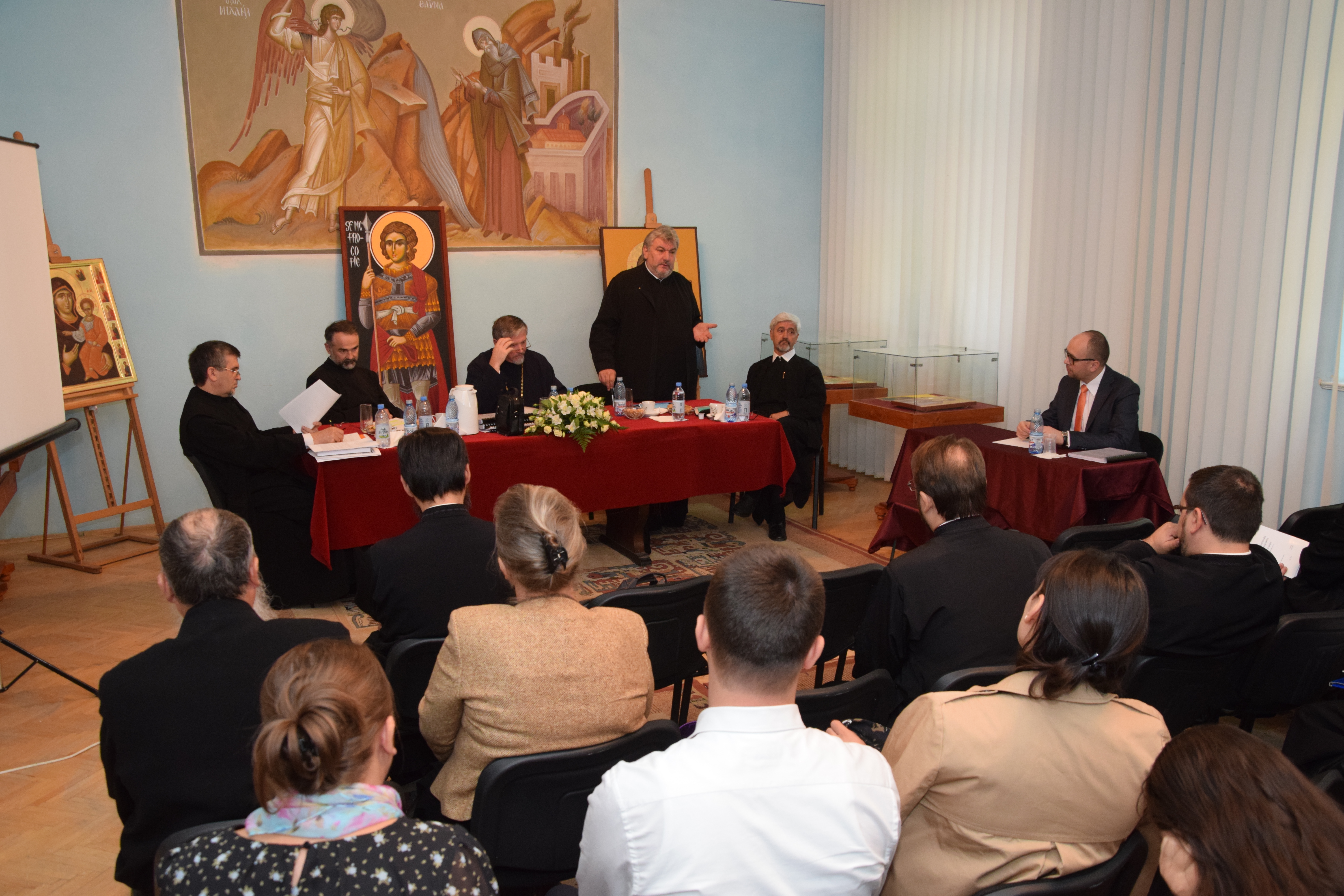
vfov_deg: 41.7
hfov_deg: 59.5
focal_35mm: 32
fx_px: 1176
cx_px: 672
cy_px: 448
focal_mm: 21
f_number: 5
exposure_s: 1/60
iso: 1600
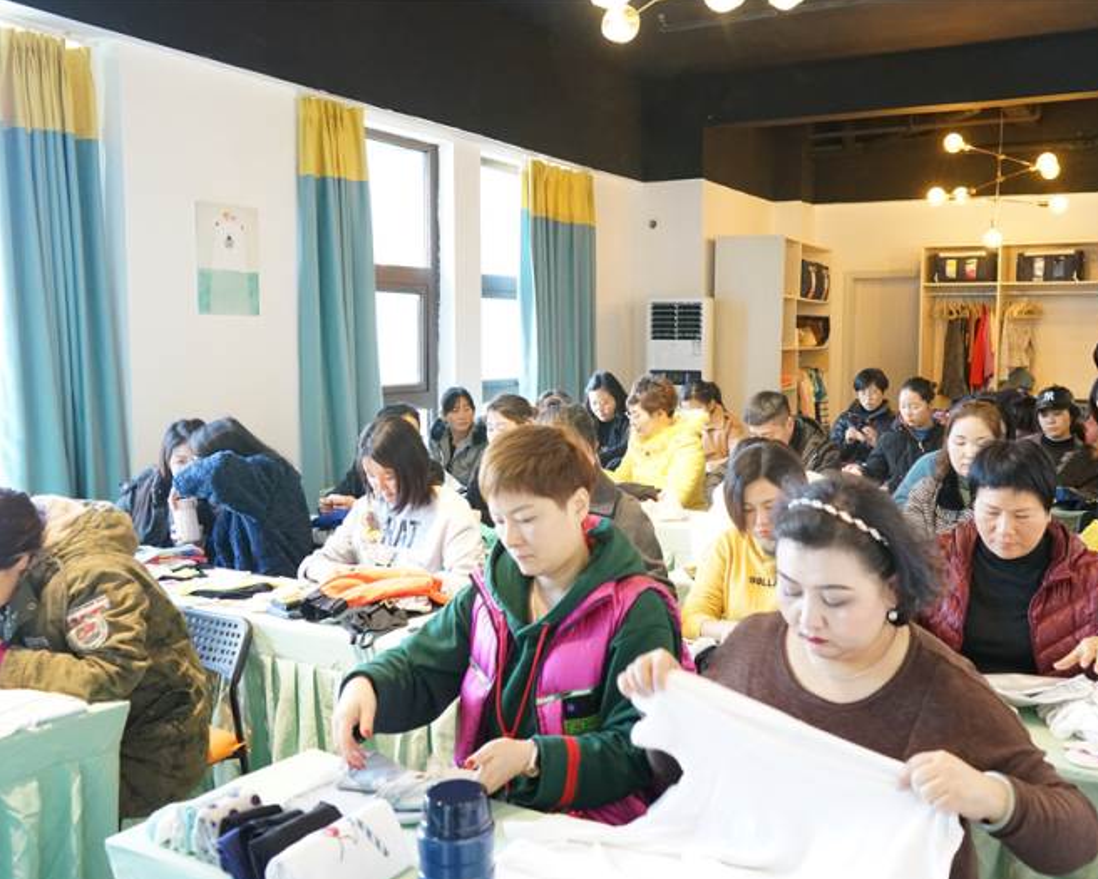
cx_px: 614
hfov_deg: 55.5
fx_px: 1040
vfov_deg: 45.8
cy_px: 439
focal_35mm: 32
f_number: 4.5
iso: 4000
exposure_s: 1/80
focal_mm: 28
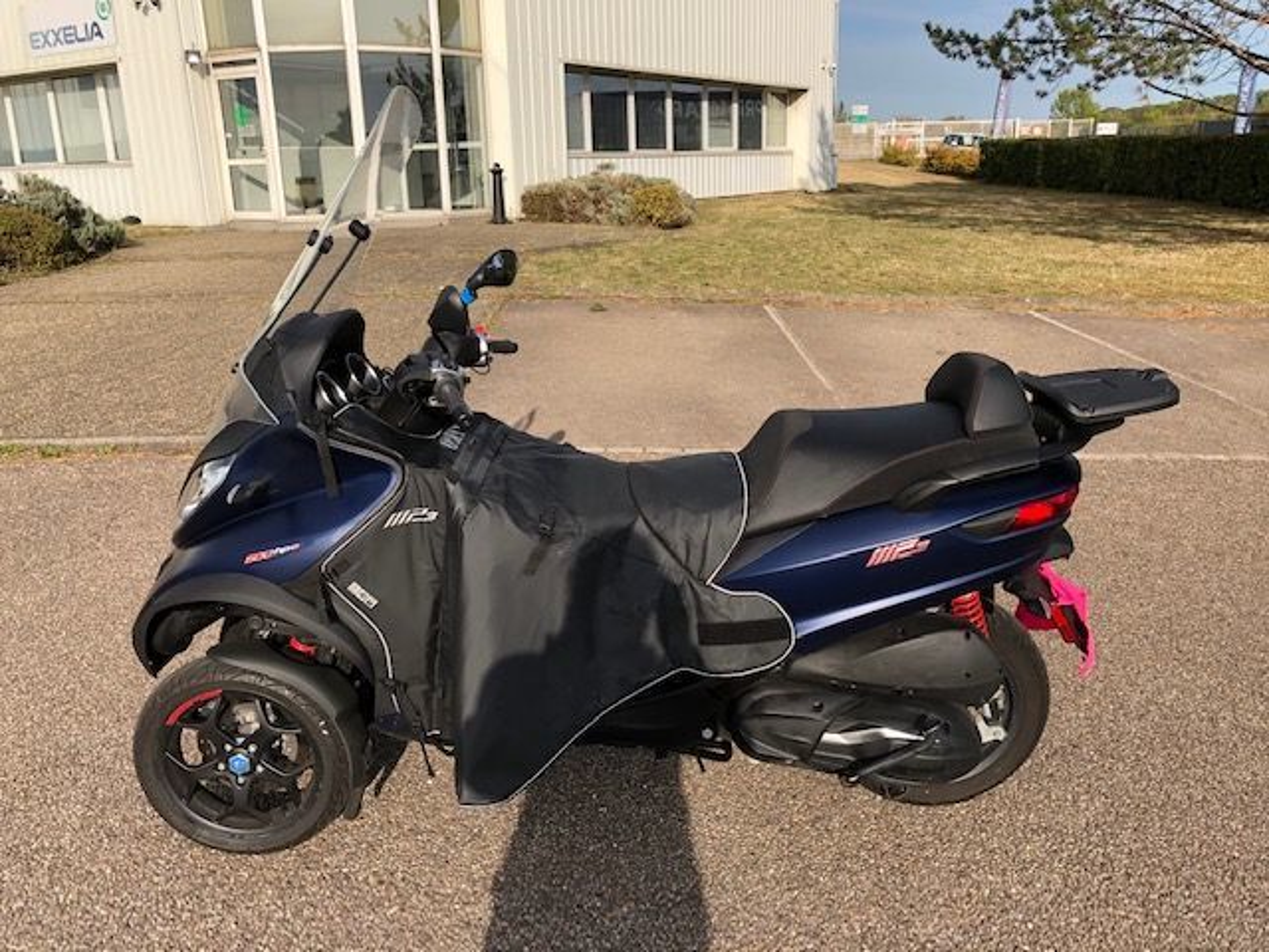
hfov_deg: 63.4
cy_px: 476
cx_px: 634
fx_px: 1026
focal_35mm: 28
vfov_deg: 49.7
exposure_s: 1/1263
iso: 20
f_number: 1.8
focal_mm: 4
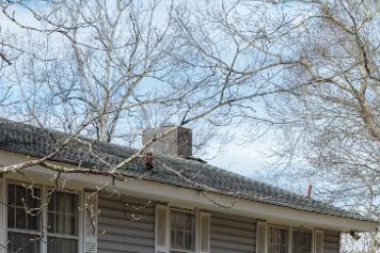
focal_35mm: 118
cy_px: 428
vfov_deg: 11.0
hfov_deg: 15.7
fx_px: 1245
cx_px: -216
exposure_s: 1/1250
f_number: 2.8
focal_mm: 14.45
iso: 200
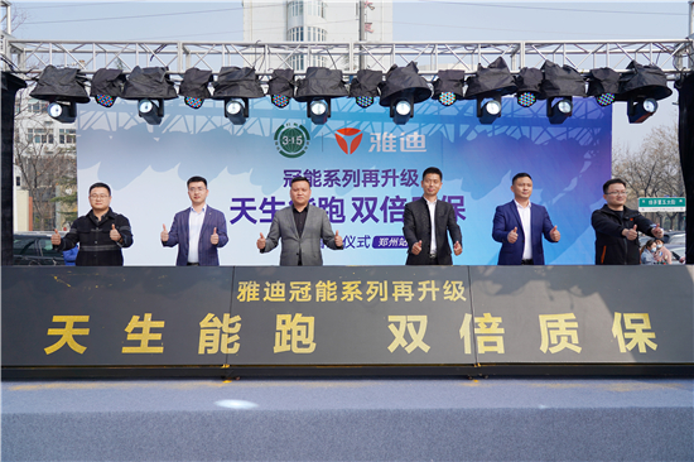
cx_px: 347
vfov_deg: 44.9
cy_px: 231
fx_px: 559
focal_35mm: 29
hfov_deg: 63.7
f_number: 4.5
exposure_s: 1/1000
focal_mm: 29
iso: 100
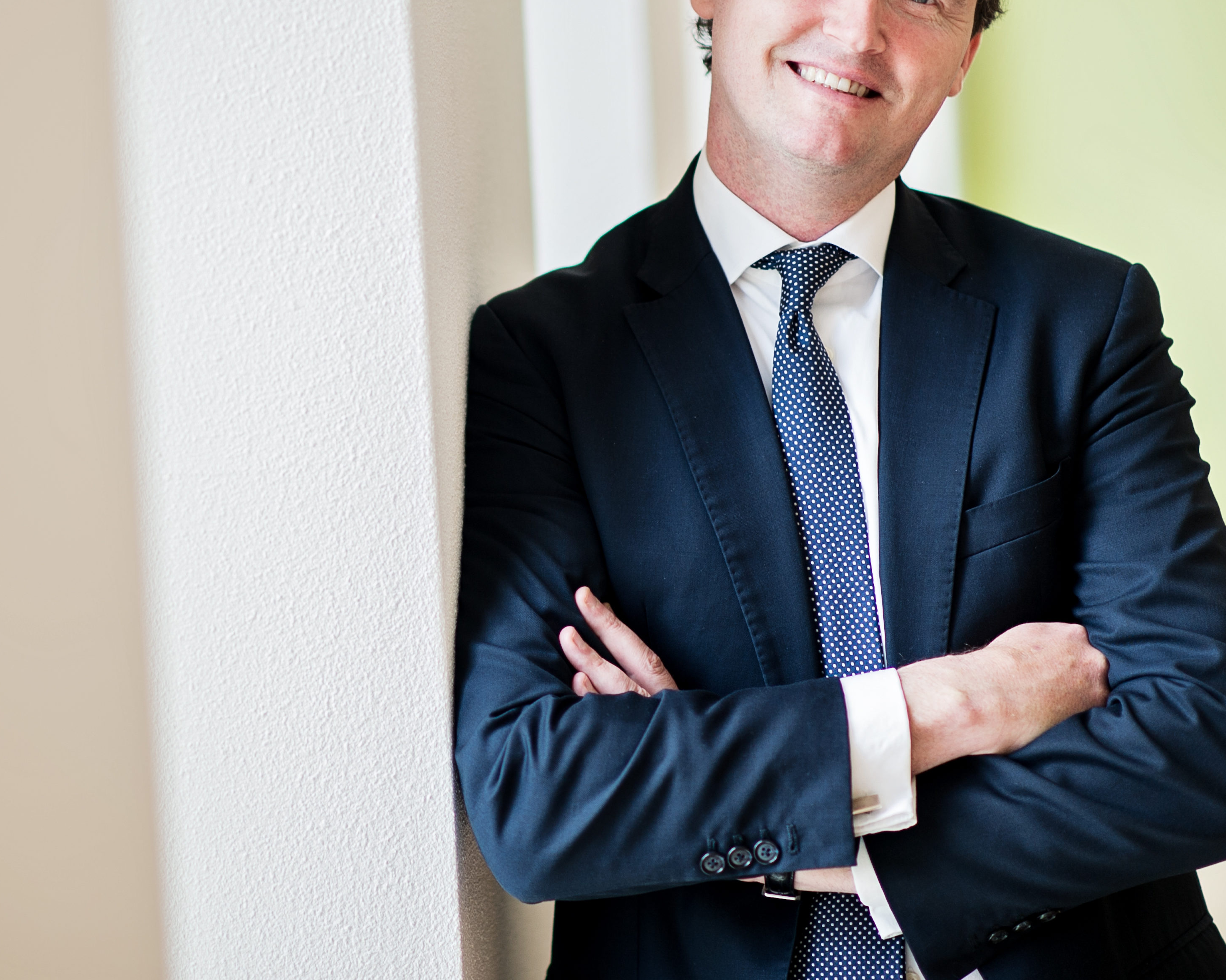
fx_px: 4789
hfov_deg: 14.6
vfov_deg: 11.7
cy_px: 352
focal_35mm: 132
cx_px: 442
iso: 200
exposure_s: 1/200
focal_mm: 85
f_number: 1.4
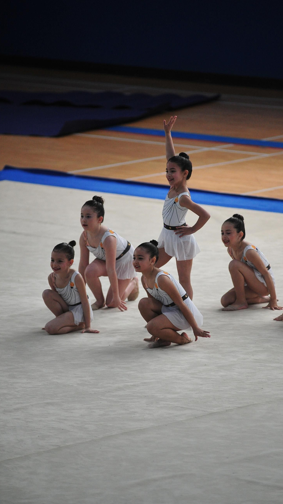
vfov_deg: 6.9
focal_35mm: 315
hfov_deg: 3.9
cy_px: 252
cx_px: 160
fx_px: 4202
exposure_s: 1/2500
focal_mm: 300
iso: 3200
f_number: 2.8
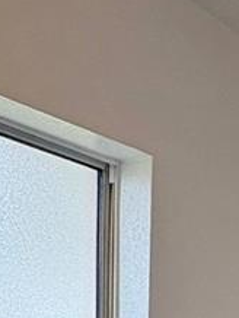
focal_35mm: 77
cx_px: 268
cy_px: 462
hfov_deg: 18.4
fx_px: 707
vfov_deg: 21.6
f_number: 2.2
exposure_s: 1/120
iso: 40
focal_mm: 2.22
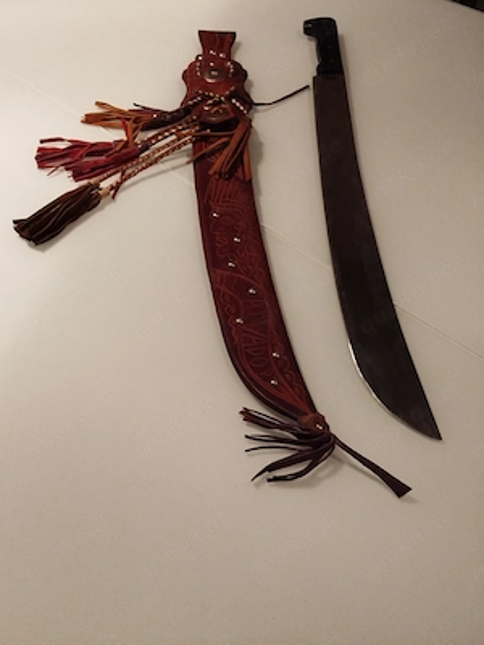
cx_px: 242
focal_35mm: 48
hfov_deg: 30.3
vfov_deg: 39.7
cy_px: 322
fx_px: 895
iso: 320
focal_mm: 5.31
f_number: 1.7
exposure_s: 1/33
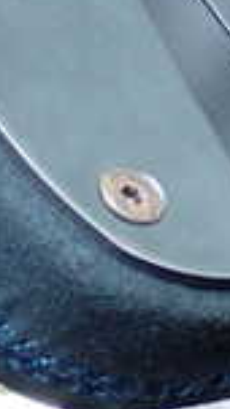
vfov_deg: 11.1
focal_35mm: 190
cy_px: -100
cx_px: 409
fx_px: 2059
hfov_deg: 6.3
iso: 640
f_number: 2.9
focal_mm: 7.84
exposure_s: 1/125
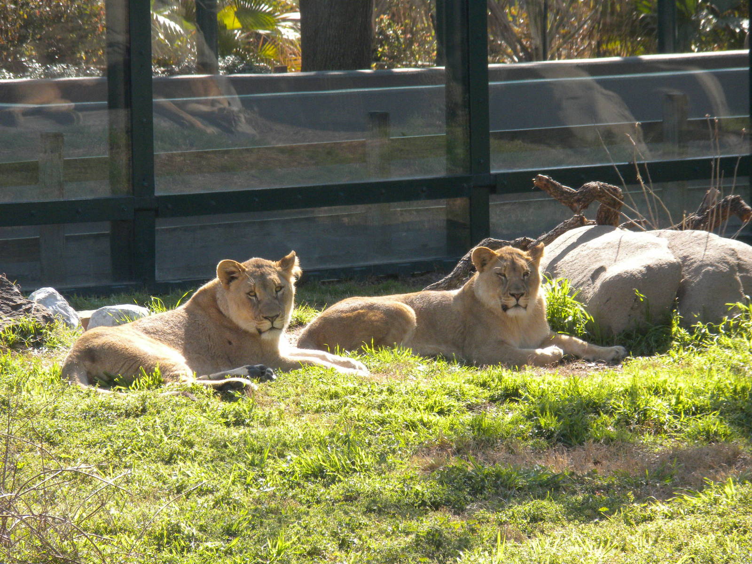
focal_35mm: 238
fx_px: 5170
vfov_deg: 6.2
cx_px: 376
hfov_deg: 8.3
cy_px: 282
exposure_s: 1/391
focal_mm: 42.1
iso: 187
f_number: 5.2
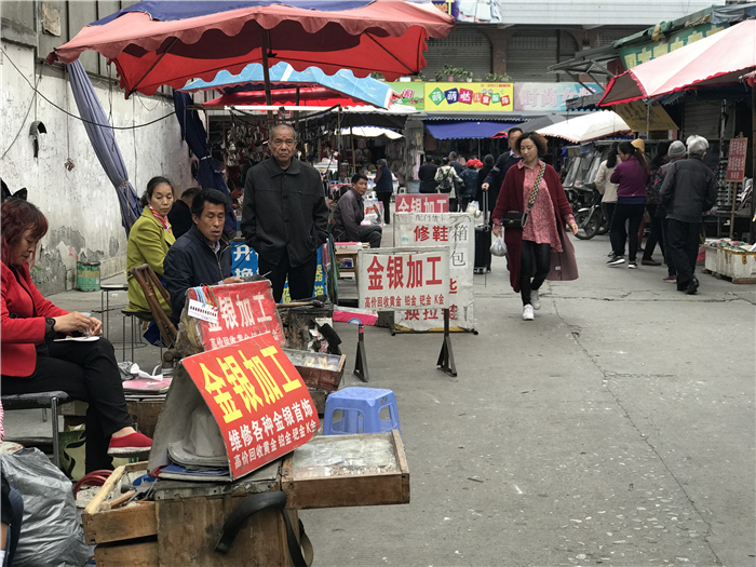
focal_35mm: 57
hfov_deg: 33.8
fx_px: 1245
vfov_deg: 25.7
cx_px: 378
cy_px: 284
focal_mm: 6.6
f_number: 2.8
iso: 20
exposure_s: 1/50
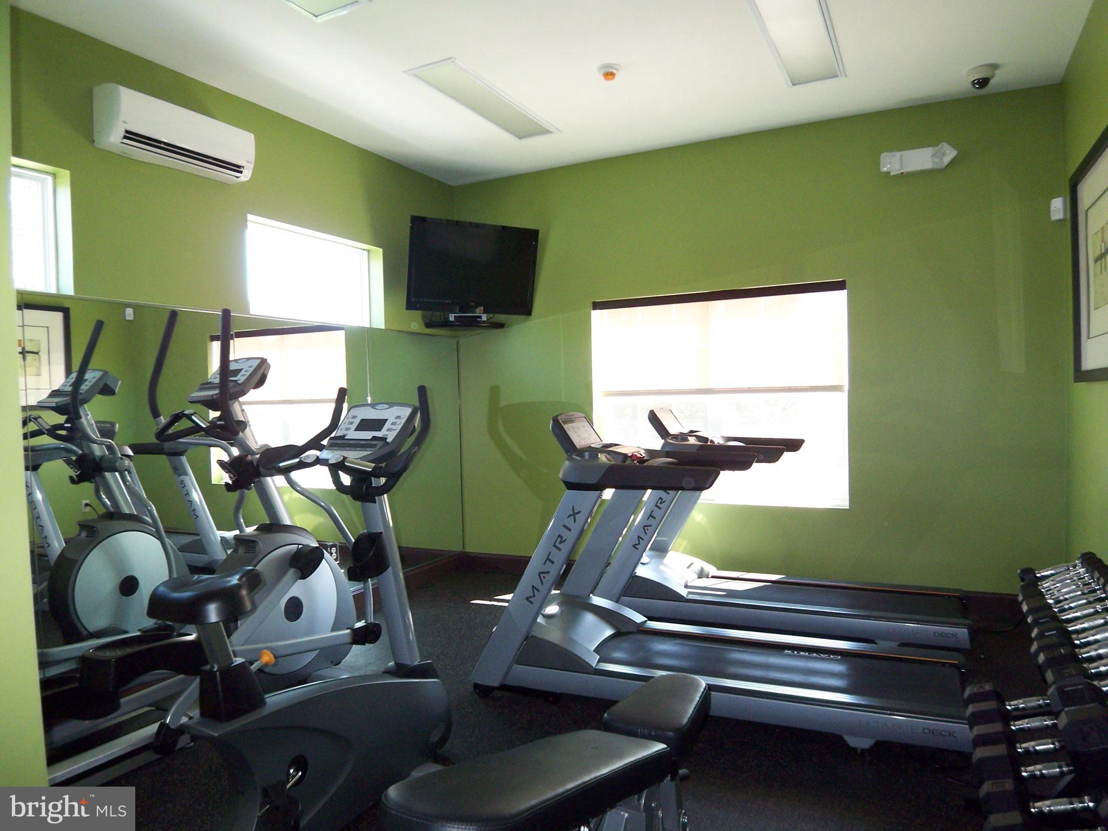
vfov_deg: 58.9
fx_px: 736
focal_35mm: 23
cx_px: 554
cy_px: 416
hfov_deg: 73.9
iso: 125
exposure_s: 1/30
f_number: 2.8
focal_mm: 3.8
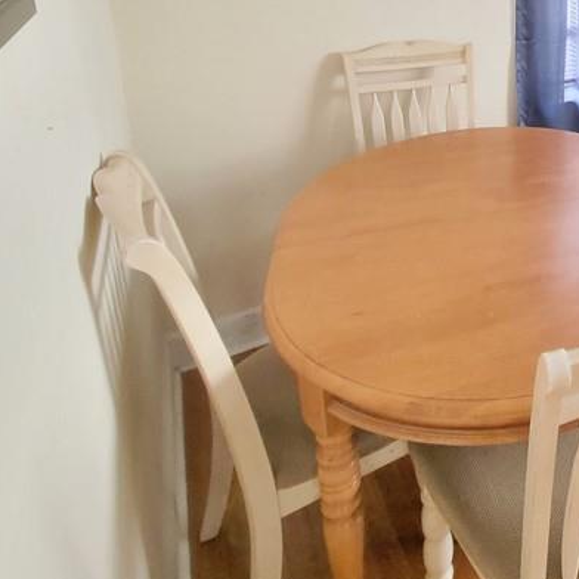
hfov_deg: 43.9
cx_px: 611
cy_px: 46
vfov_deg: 47.8
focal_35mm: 30
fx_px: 568
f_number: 2.2
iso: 2000
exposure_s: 1/24
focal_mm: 2.2
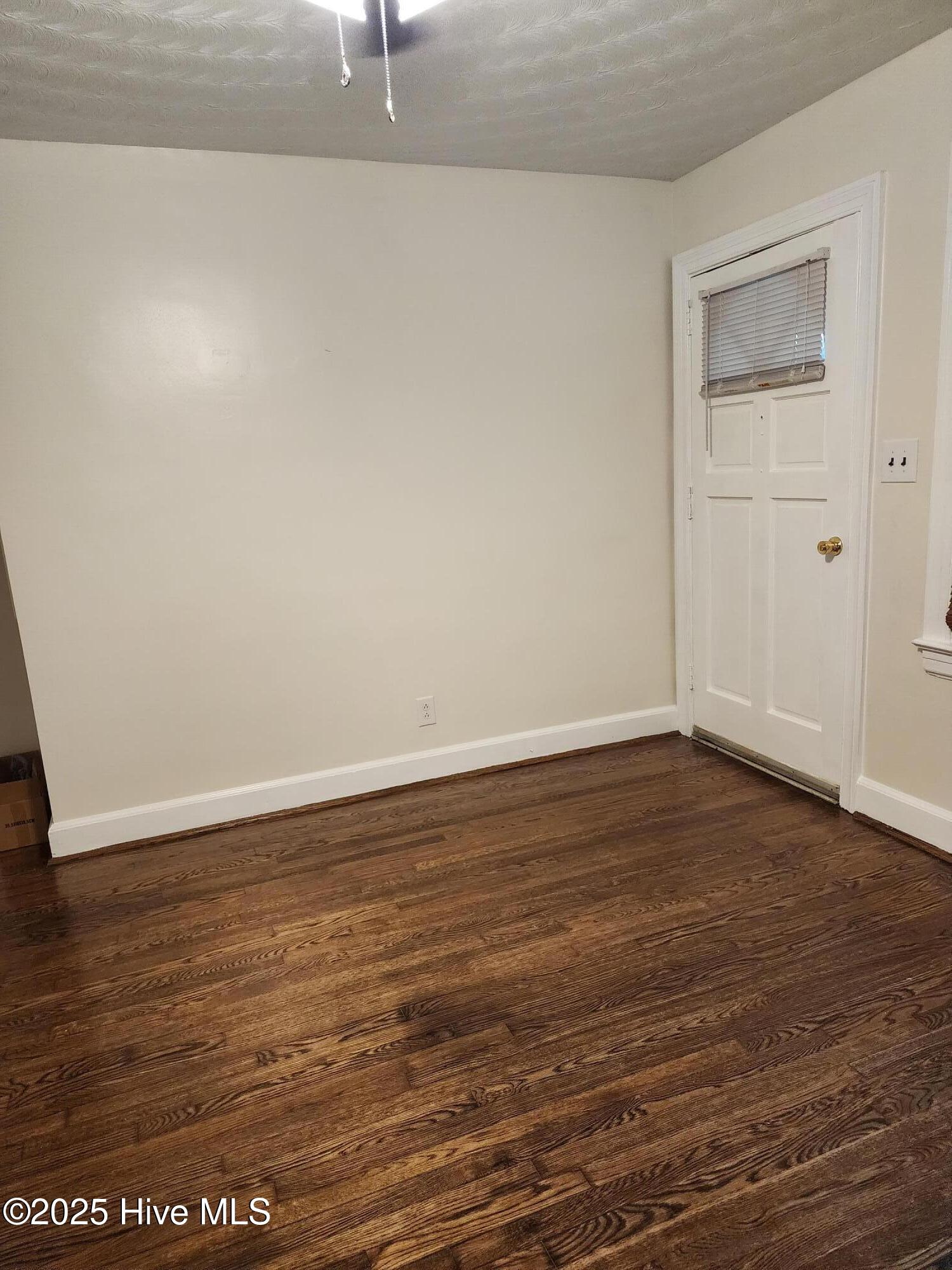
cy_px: 635
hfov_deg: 58.9
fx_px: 843
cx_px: 476
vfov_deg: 73.9
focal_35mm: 23
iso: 800
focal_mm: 6.4
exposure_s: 1/120
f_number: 1.8
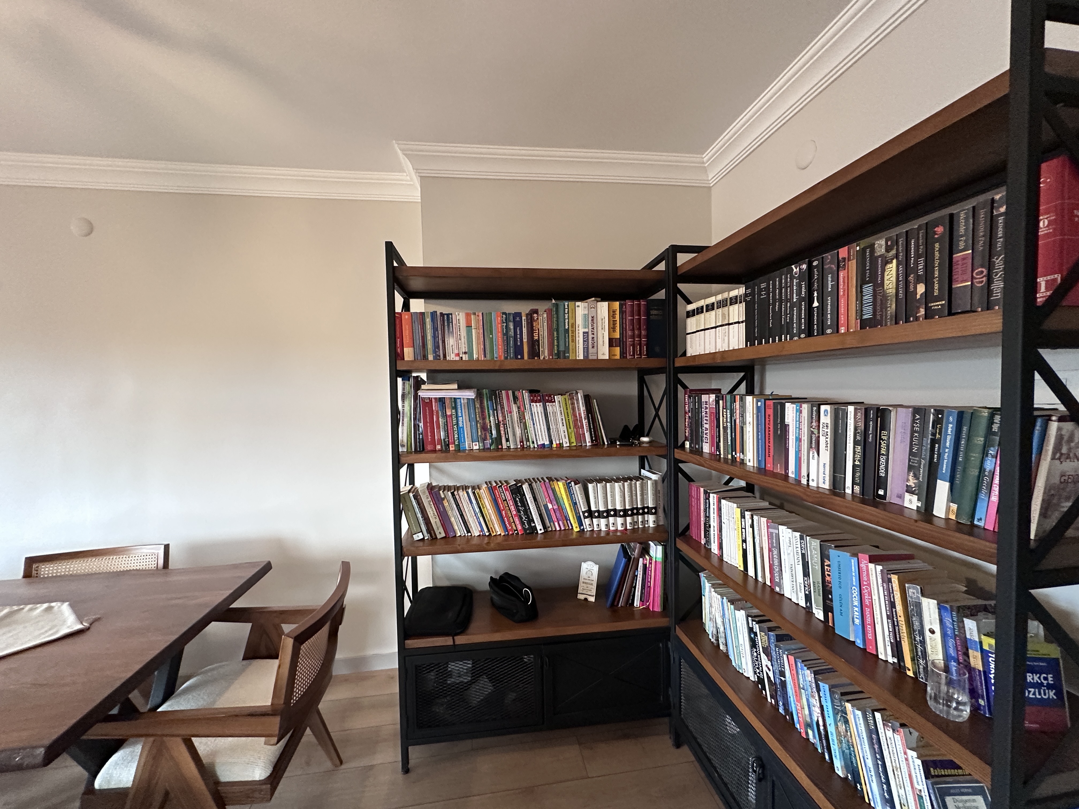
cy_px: 404
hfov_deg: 102.1
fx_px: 436
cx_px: 540
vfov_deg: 85.7
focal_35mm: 14
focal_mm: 2.22
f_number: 2.2
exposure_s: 1/50
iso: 400
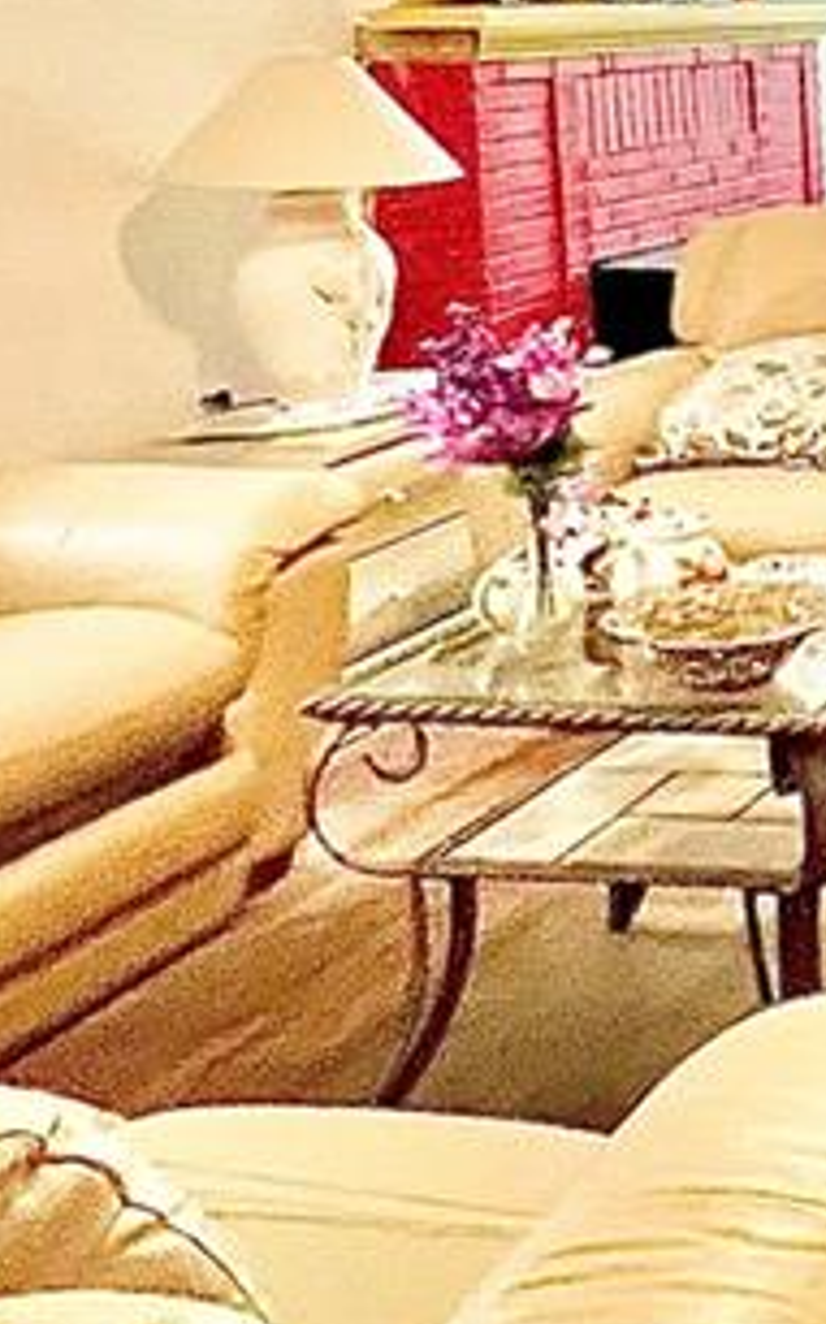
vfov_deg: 36.0
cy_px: 216
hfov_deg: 18.0
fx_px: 1947
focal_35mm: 54
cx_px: 1561
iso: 500
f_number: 1.8
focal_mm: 1.57
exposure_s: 1/60
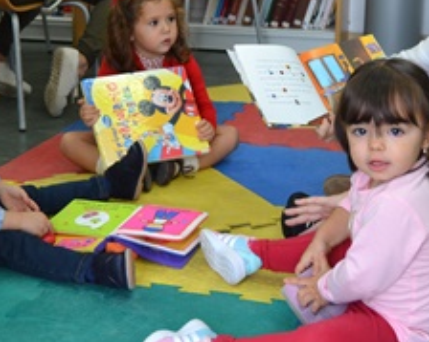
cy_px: 67
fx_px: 863
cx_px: 226
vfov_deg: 22.2
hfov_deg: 27.9
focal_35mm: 68
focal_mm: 24
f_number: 3.8
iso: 800
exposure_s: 1/60
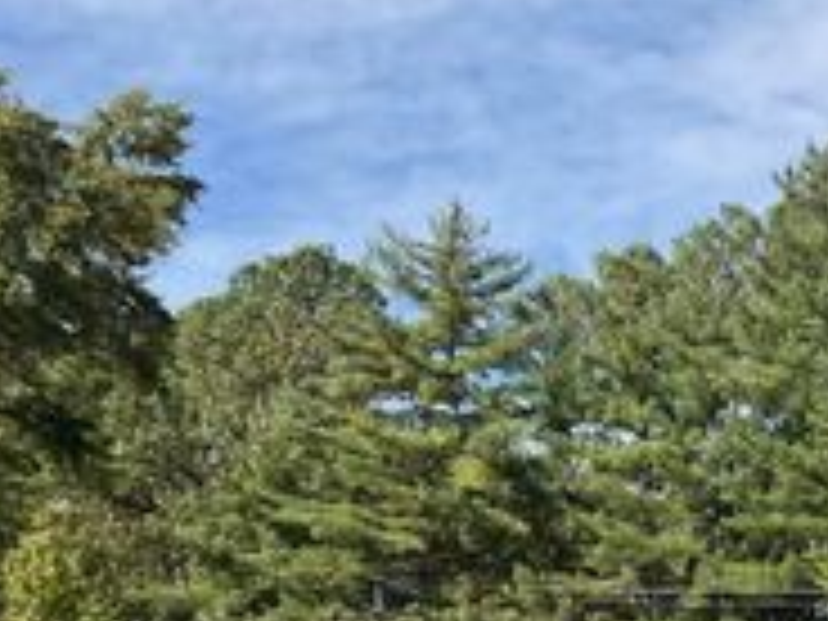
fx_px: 1890
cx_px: 1112
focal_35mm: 79
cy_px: 758
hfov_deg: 21.9
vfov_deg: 17.7
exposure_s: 1/1626
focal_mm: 3
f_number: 1.8
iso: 16
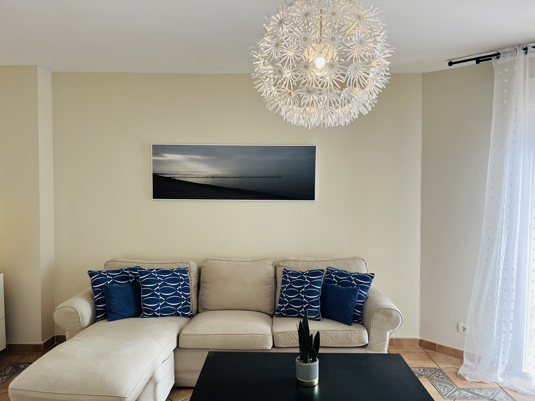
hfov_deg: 67.3
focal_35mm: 26
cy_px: 200
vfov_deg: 53.1
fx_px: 402
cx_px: 268
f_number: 1.5
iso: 100
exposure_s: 1/100
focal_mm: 5.7
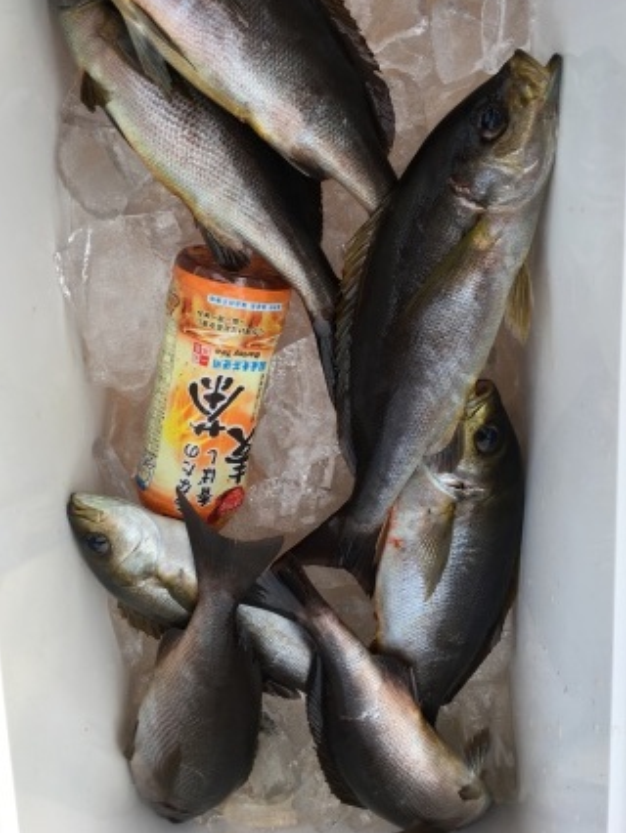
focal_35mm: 34
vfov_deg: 53.7
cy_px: 358
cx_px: 304
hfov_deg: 41.8
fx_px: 819
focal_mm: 4.15
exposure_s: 1/120
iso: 25
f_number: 2.2
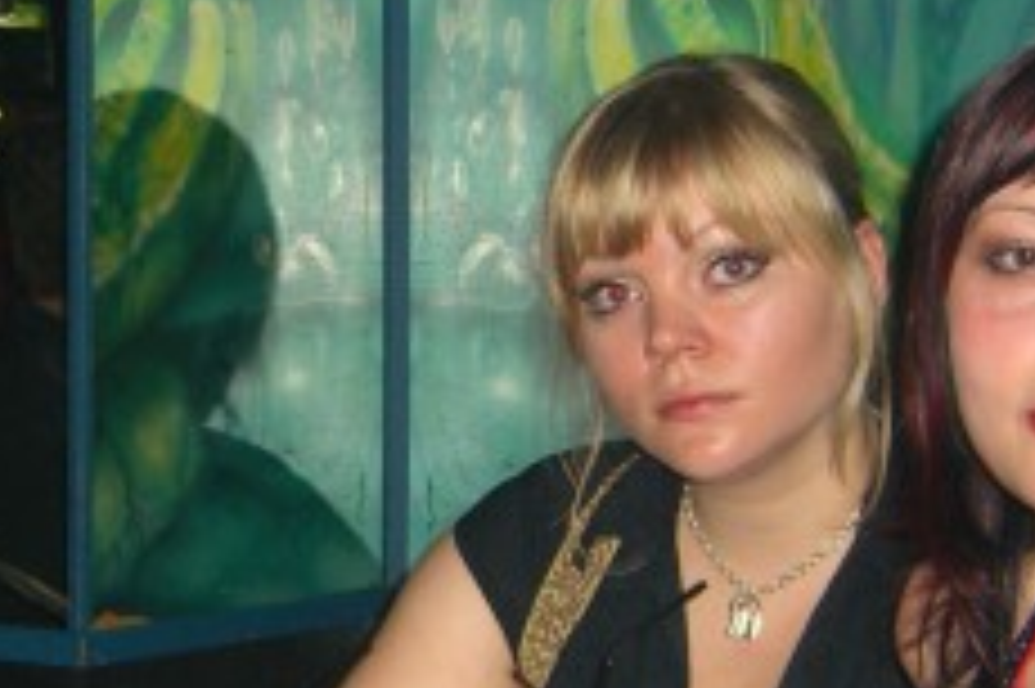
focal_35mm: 103
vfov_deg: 13.3
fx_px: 2959
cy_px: 454
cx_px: 243
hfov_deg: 19.7
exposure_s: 1/60
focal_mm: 7.9
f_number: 2.8
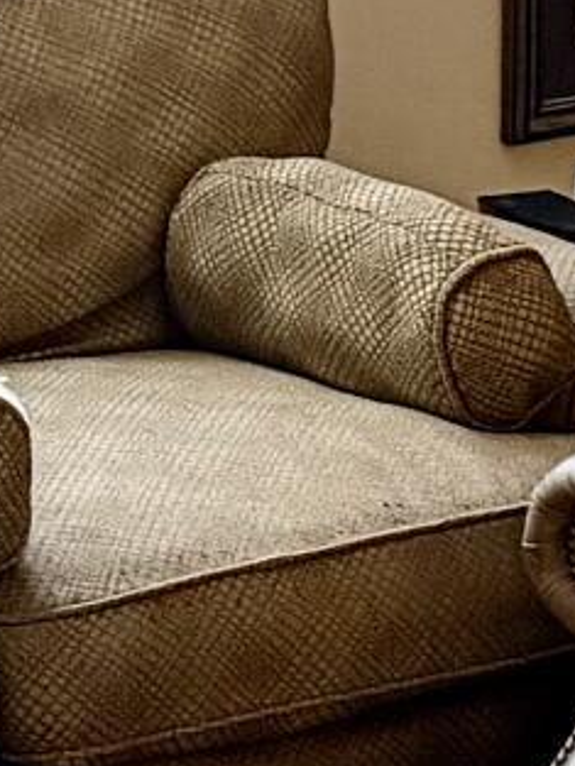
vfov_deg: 8.6
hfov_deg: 6.5
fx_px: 5091
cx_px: 423
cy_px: 374
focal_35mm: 230
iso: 320
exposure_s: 1/120
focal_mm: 6.76
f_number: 1.78
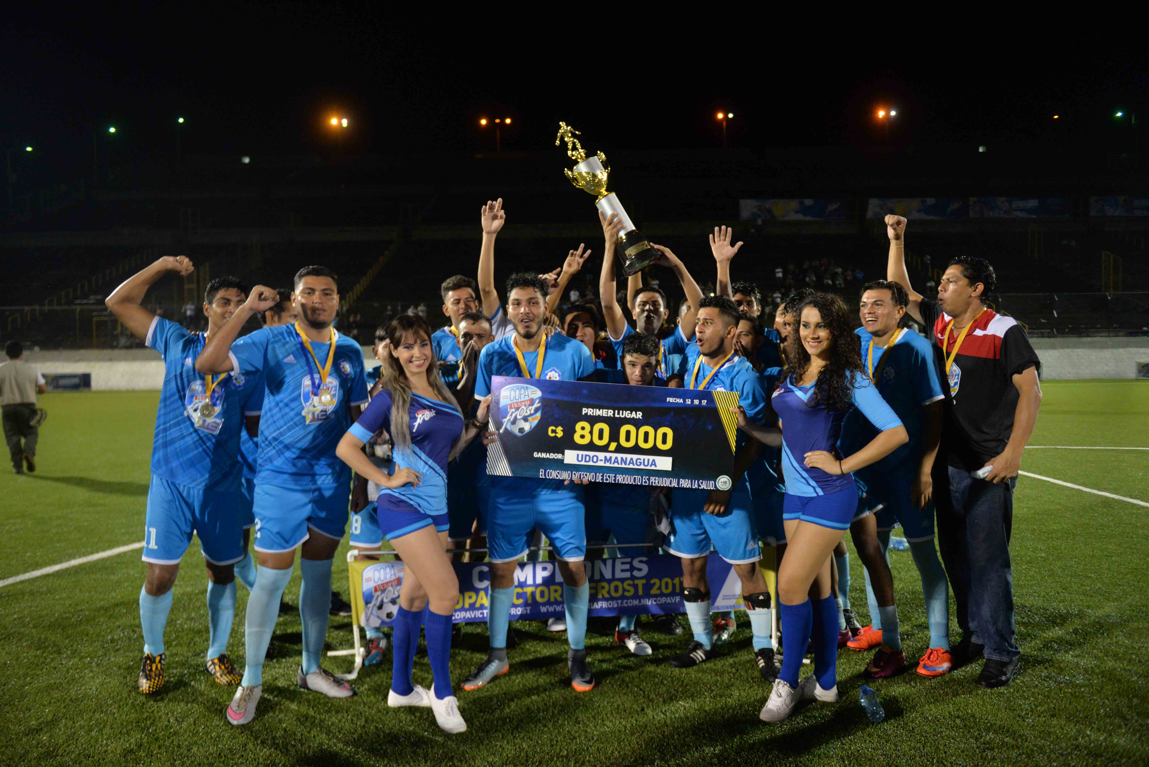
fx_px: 766
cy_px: 384
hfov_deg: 73.7
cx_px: 574
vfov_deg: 53.2
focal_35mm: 24
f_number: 3.2
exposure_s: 1/800
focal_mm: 24
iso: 2000
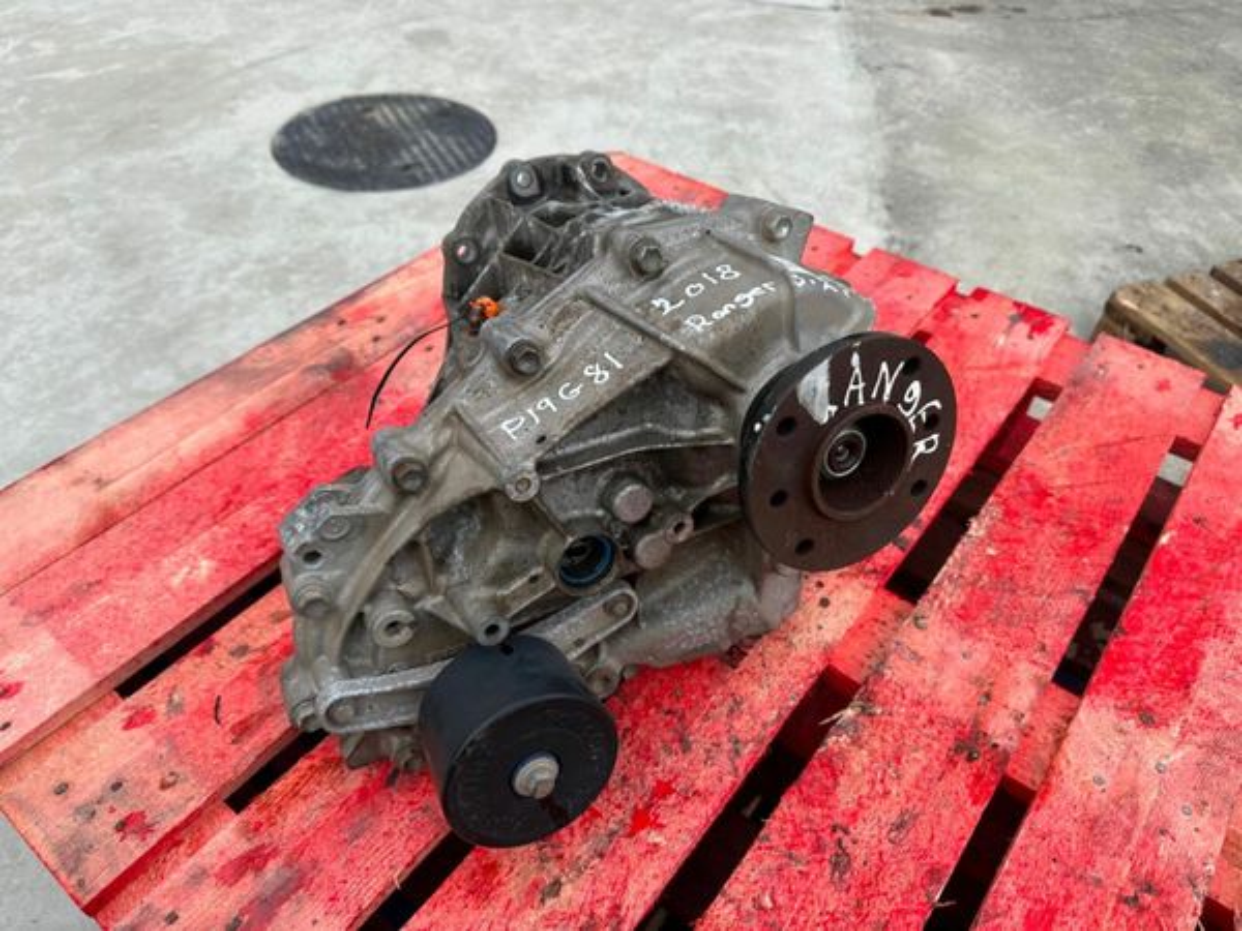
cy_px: 466
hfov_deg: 71.6
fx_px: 861
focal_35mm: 24
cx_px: 621
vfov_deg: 56.8
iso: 80
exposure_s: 1/2028
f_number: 1.78
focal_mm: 6.86
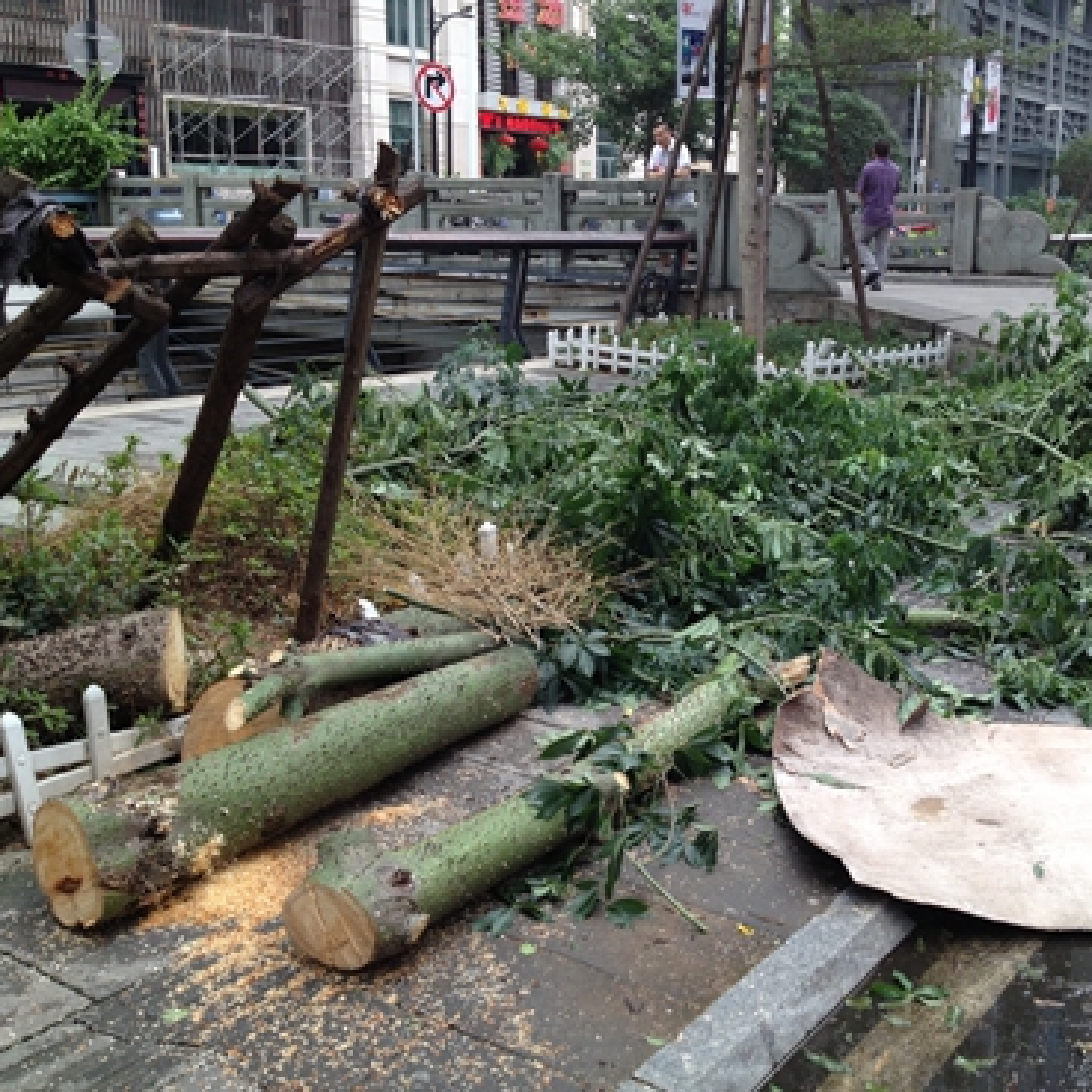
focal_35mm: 42
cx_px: 727
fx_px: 1499
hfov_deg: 39.6
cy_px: 539
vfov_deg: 40.0
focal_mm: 4.28
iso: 50
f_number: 2.4
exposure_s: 1/155
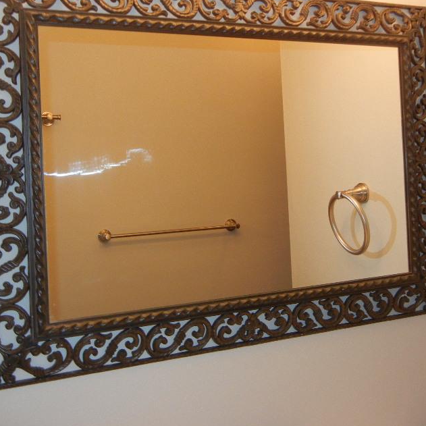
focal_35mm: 43
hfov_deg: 39.1
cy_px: 175
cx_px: 235
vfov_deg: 39.0
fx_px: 599
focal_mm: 5.4
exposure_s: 1/30
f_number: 3.5
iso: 200
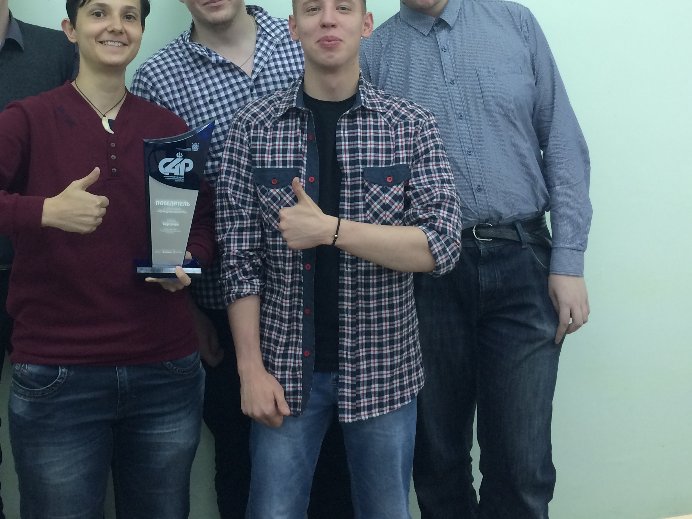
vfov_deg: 30.1
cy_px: 102
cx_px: 268
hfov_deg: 40.2
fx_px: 939
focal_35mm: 47
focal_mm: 4.15
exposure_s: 1/33
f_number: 2.2
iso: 50
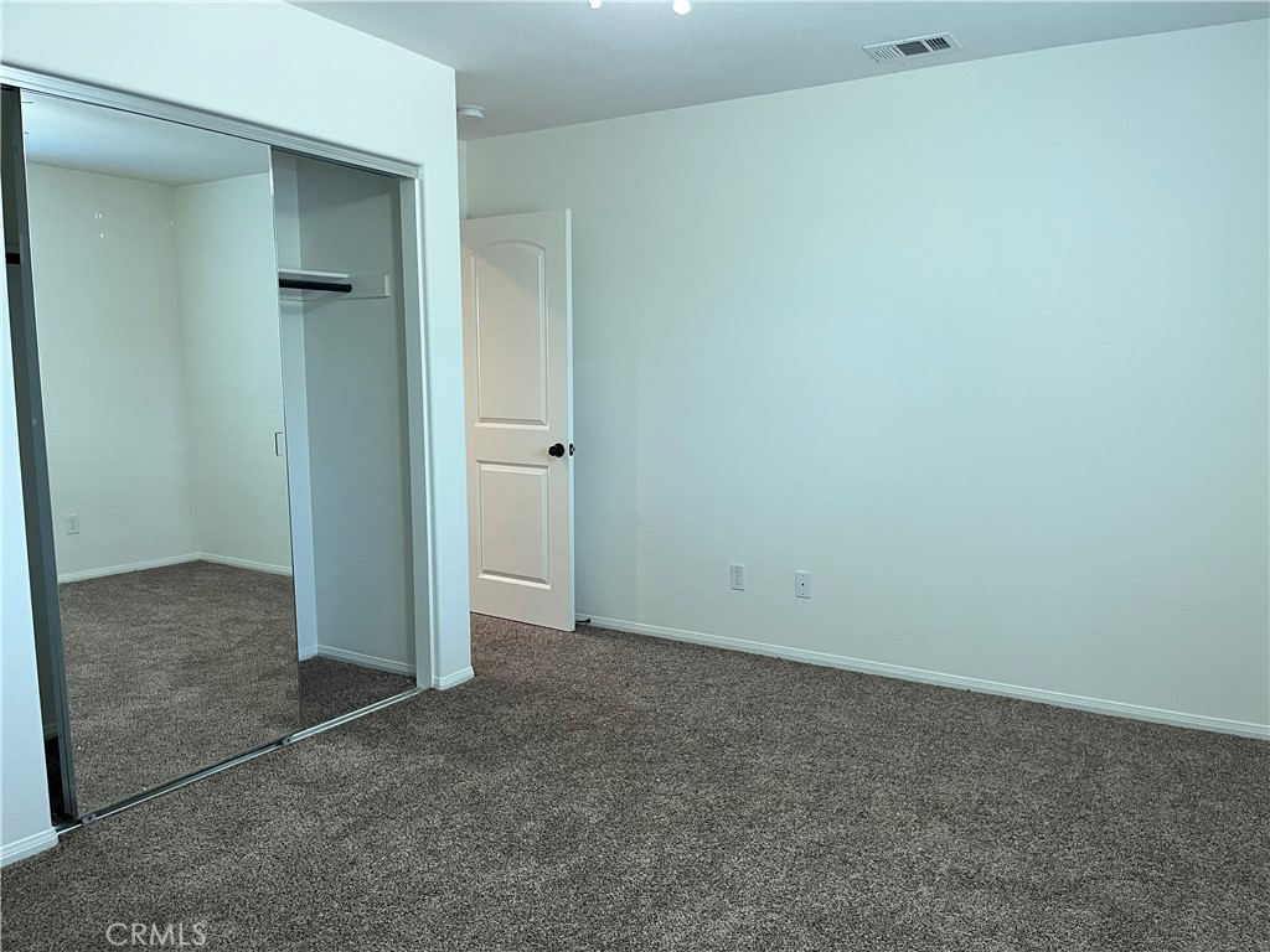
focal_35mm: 26
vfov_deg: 53.1
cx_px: 635
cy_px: 476
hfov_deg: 67.3
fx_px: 954
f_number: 1.6
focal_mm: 5.1
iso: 200
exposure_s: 1/60
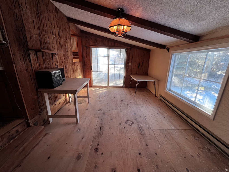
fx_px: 86
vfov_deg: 89.9
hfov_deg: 106.2
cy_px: 86
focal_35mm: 13
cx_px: 114
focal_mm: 1.57
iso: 100
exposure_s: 1/120
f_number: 1.8
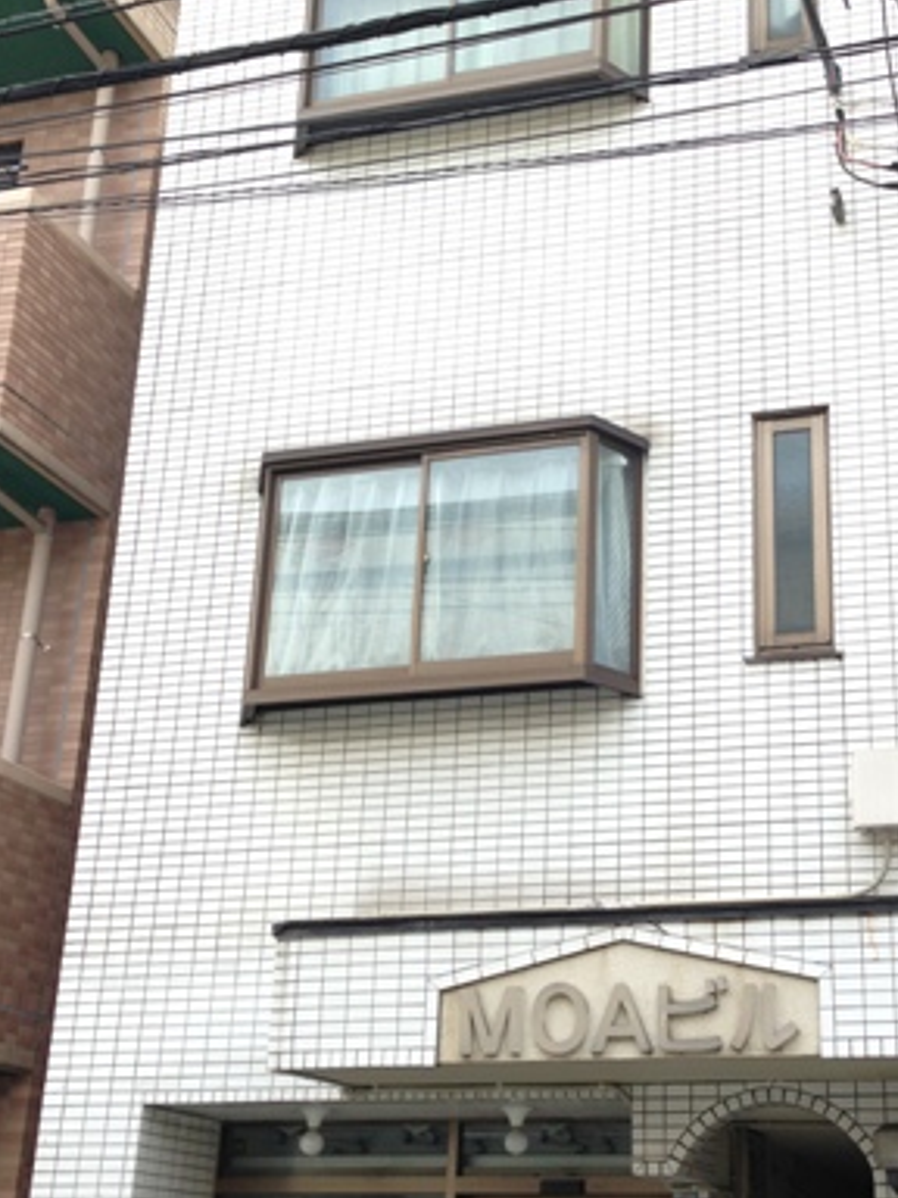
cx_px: 611
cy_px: 611
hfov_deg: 26.4
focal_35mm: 55
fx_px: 1902
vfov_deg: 34.9
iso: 50
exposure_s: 1/206
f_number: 2.4
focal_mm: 4.12
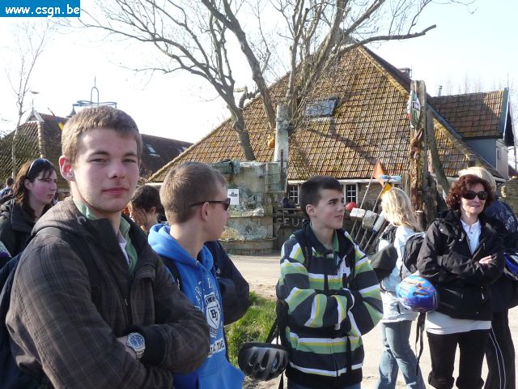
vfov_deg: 35.1
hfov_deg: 45.8
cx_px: 259
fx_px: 614
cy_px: 194
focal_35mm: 41
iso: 200
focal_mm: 5
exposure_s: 1/500
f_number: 3.4
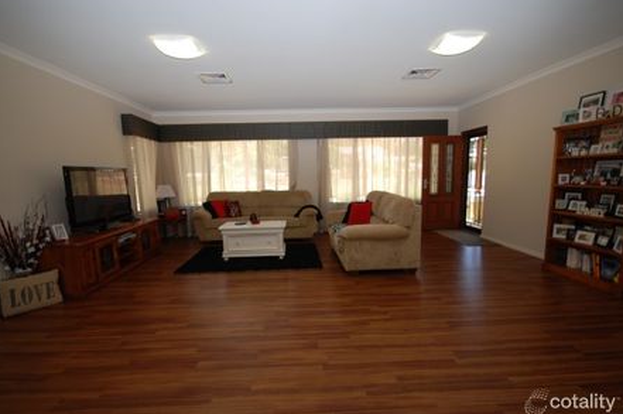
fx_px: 277
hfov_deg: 96.8
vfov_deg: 73.6
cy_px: 210
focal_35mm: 16
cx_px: 307
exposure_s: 1/60
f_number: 4
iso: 200
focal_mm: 10
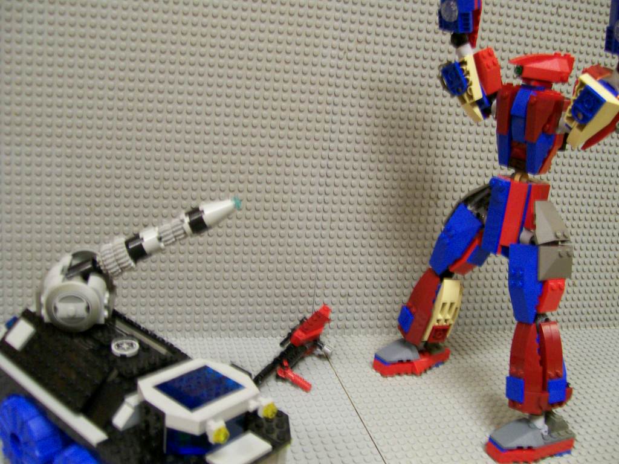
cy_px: 232
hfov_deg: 51.4
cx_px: 310
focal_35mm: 36
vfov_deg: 39.7
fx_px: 644
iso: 160
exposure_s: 1/12.3
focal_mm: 6
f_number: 2.7
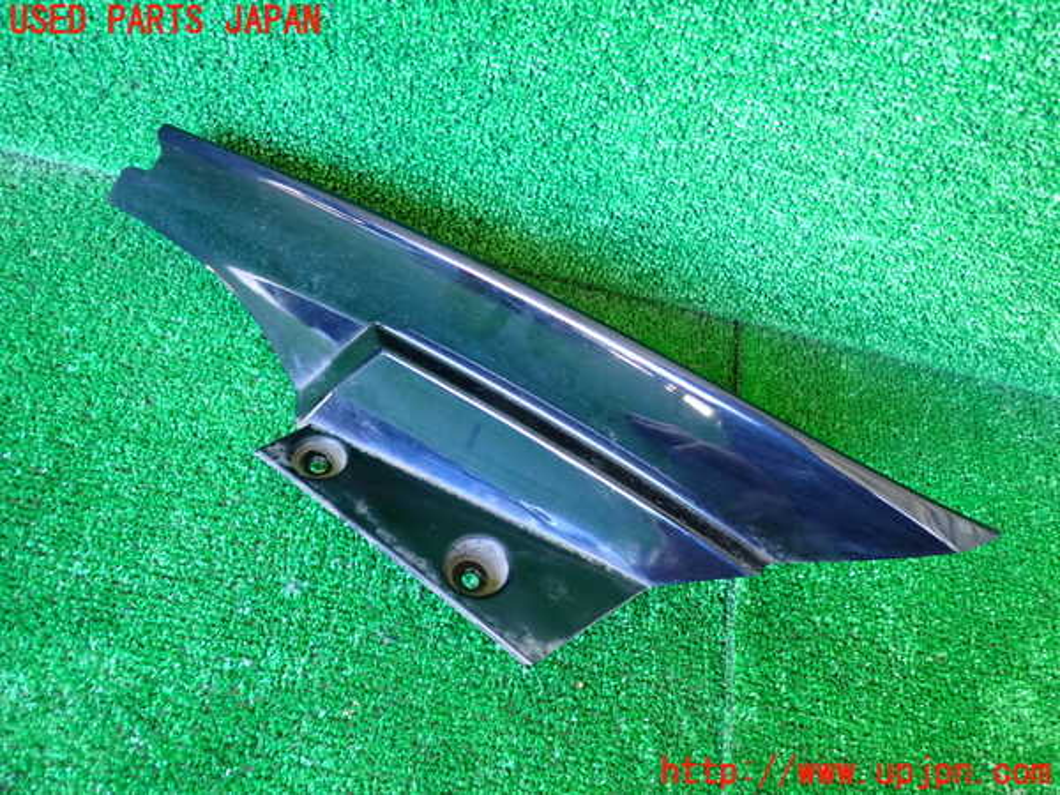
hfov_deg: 69.4
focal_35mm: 25
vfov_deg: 54.9
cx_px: 530
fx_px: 766
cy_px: 398
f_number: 2
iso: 1250
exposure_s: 1/100
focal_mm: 4.5
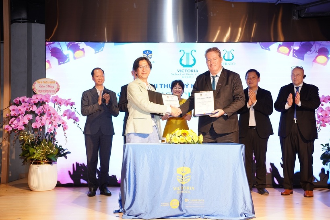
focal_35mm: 47
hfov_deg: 41.9
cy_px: 110
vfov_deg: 28.7
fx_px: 431
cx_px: 165
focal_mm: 47
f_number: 4
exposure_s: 1/100
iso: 500
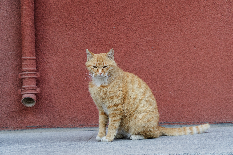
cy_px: 78
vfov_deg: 8.7
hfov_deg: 13.0
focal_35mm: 158
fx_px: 1019
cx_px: 116
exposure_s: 1/200
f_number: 4
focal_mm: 105
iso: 800
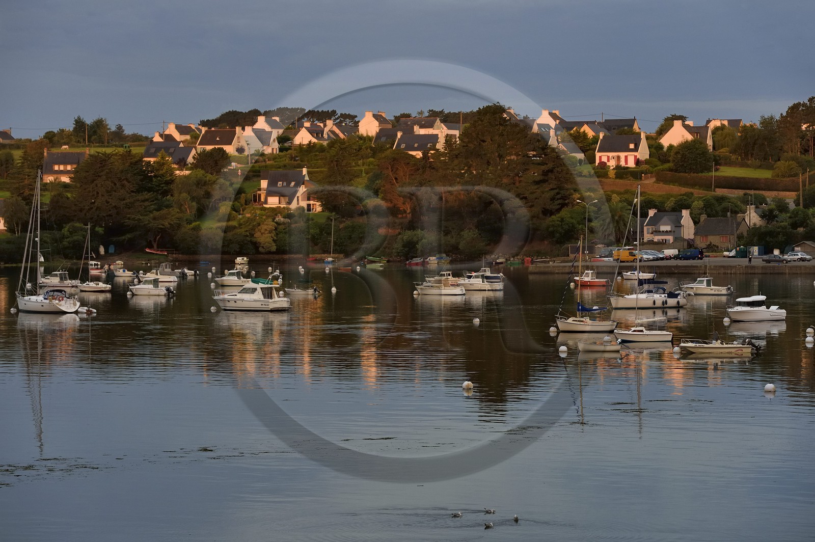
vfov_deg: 10.5
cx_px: 408
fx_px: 2941
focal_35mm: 130
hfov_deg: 15.8
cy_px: 271
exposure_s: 1/125
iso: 1000
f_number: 6.3
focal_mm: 130
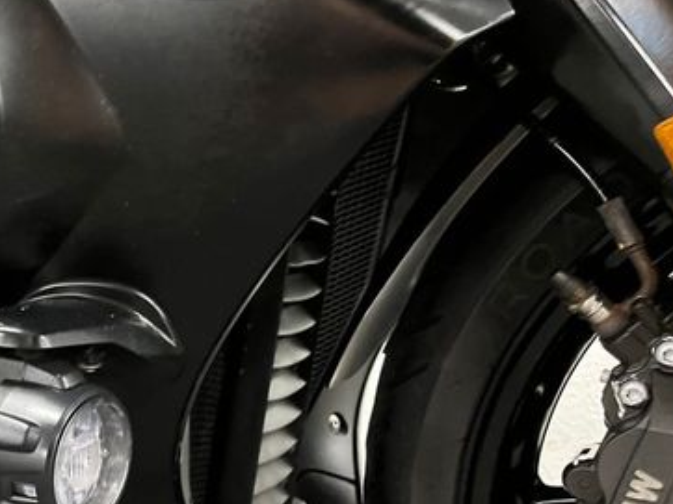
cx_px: 99
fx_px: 894
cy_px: 363
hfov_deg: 39.0
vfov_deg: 31.1
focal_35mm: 46
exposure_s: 1/25
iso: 500
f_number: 1.6
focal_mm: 5.1
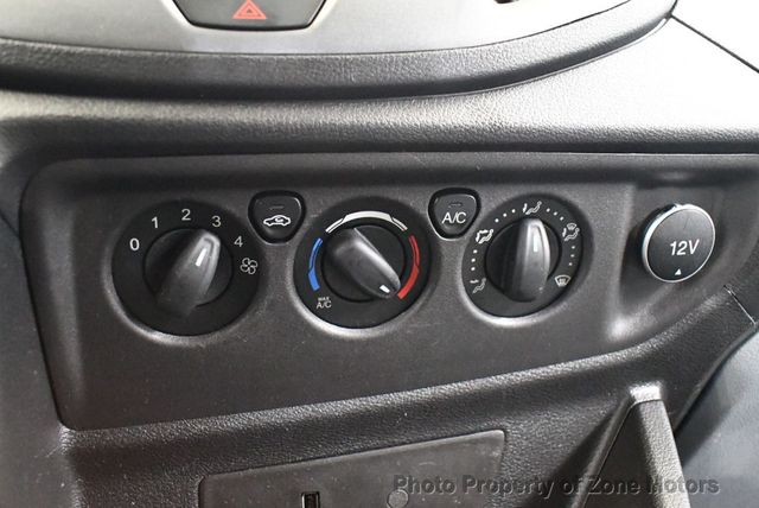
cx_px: 380
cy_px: 254
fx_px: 760
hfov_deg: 53.1
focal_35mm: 36
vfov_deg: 36.9
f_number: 3.5
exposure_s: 1/50
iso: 12800
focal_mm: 18
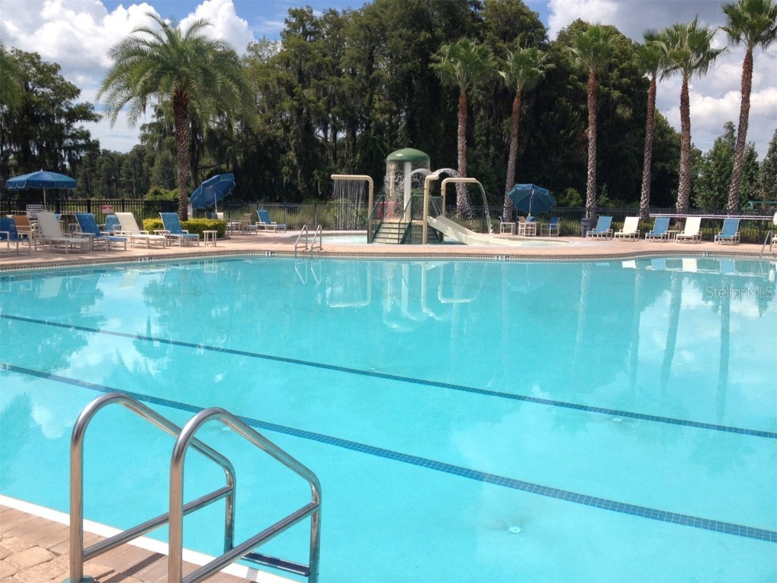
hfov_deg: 52.6
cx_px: 388
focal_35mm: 35
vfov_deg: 40.7
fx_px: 786
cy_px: 292
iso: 50
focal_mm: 4.28
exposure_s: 1/2208
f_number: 2.4
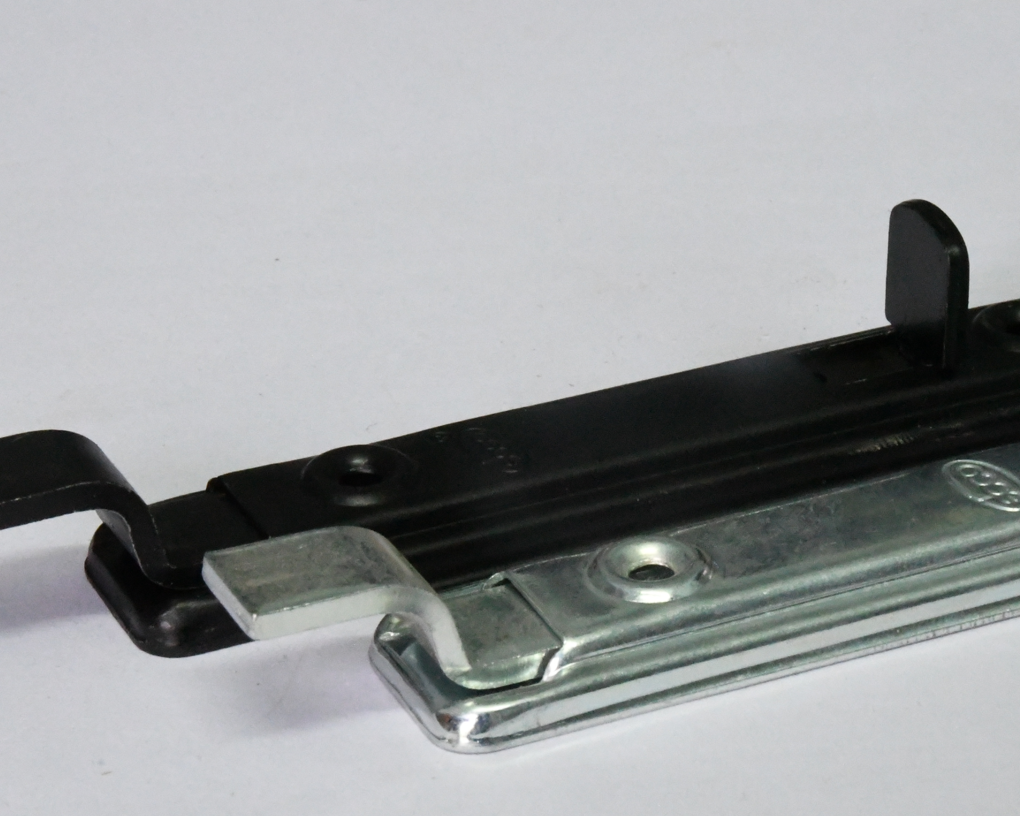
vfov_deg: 8.7
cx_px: 694
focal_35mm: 177
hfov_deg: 10.9
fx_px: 5343
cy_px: 318
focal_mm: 80
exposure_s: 1/13
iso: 12800
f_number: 29
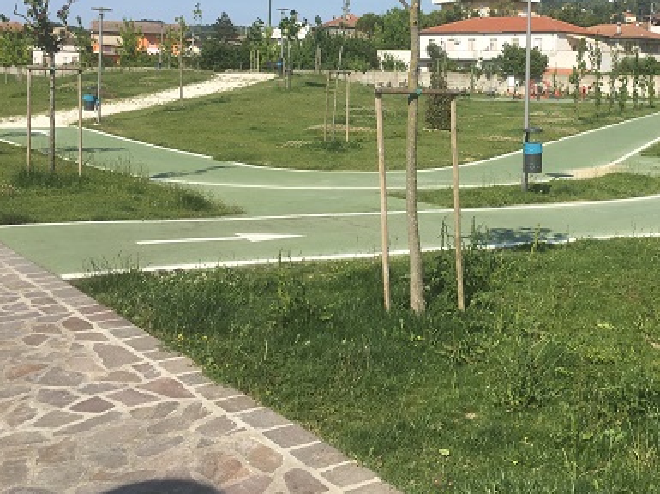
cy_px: 123
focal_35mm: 49
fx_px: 933
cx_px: 461
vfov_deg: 29.2
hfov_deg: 38.3
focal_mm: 4.15
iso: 25
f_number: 2.2
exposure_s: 1/1972
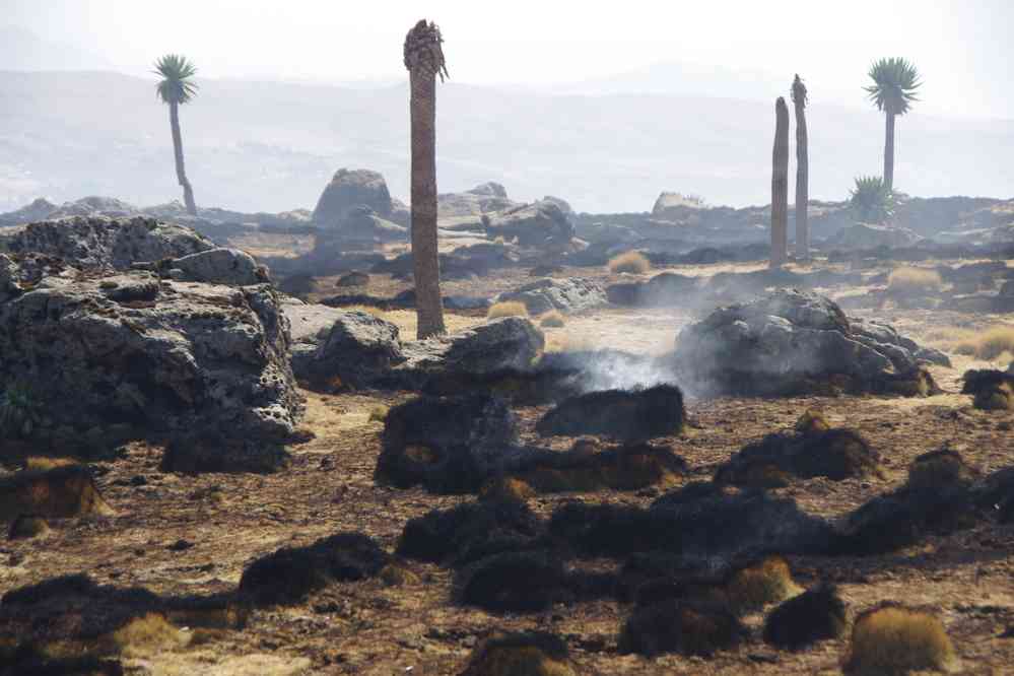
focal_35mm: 150
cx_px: 507
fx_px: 4225
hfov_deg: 13.7
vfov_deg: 9.1
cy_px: 338
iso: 400
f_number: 9
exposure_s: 1/125
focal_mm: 100
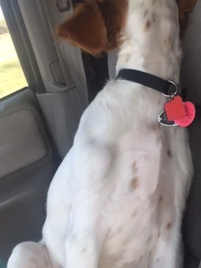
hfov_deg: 28.9
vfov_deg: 38.2
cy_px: 137
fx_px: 387
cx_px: 129
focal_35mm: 50
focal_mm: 4.15
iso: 32
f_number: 2.2
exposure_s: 1/273
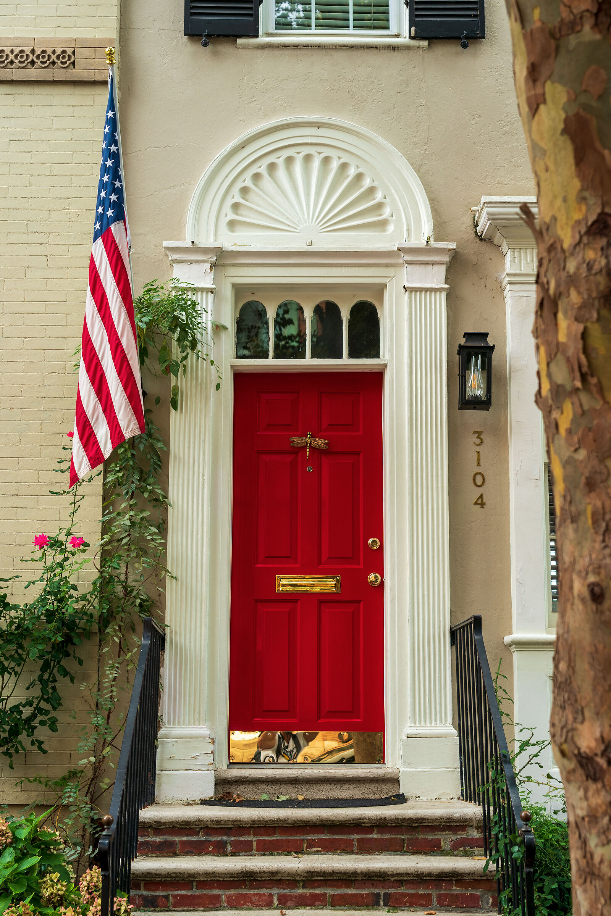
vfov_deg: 40.3
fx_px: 1247
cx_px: 306
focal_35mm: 49
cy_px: 458
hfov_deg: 27.5
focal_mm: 49
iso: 100
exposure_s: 1/100
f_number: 5.6
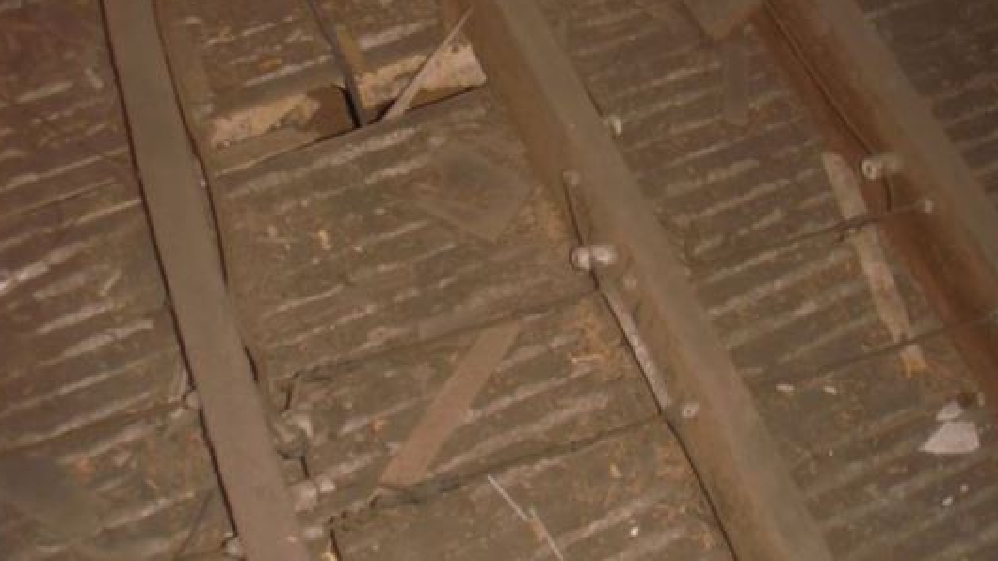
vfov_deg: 26.5
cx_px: 488
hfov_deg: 45.5
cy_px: 245
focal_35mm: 45
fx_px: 1191
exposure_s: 1/30
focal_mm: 6.7
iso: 250
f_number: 3.5
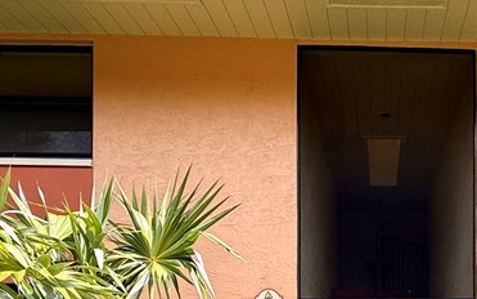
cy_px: 349
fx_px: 533
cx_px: 401
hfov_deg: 45.1
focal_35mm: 41
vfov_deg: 27.8
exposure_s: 1/479
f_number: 2.2
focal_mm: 2.22
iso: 50
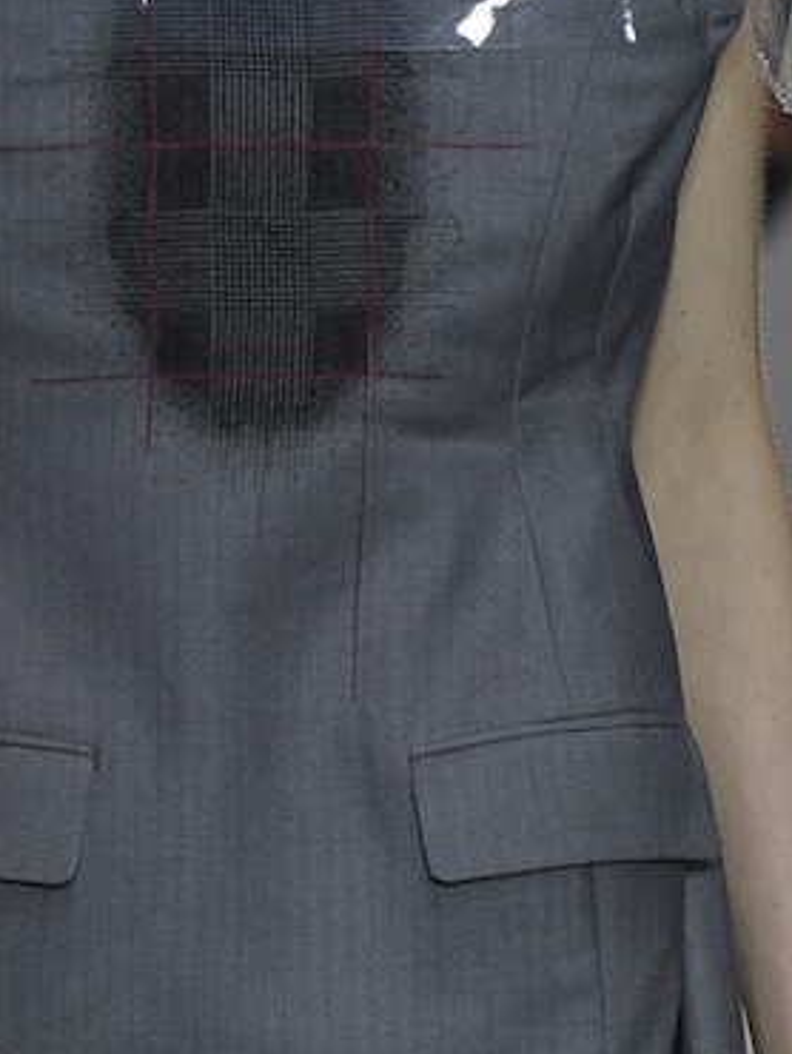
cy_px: 560
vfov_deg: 2.5
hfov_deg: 1.9
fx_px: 23767
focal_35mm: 780
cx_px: 350
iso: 1000
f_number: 5
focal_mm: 200
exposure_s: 1/500
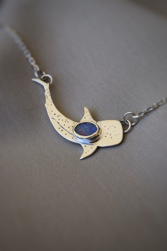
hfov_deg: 16.6
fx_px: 574
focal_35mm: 82
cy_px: 126
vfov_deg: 24.6
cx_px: 84
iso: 400
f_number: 8
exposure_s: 1/125
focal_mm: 55
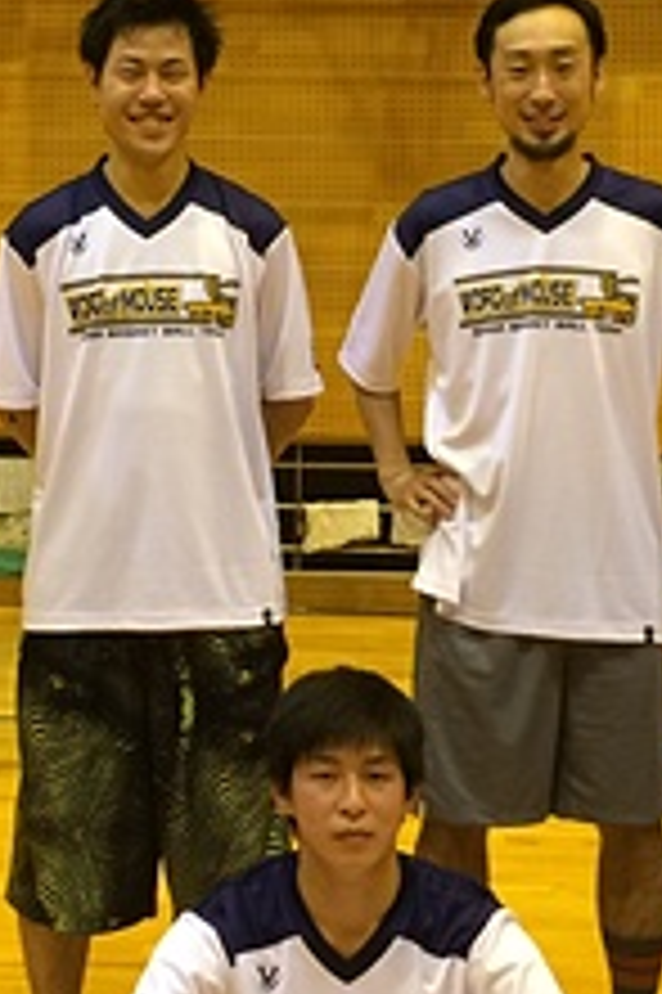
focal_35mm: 82
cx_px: 279
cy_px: 378
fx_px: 2265
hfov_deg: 16.6
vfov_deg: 24.7
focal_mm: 4.15
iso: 125
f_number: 2.2
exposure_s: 1/30
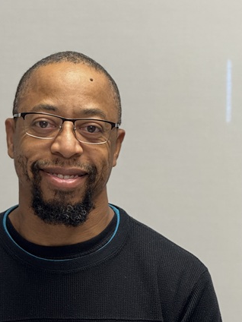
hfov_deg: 8.7
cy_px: 204
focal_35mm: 170
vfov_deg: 11.6
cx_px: 78
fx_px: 1585
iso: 200
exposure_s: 1/60
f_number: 2.8
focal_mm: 15.66
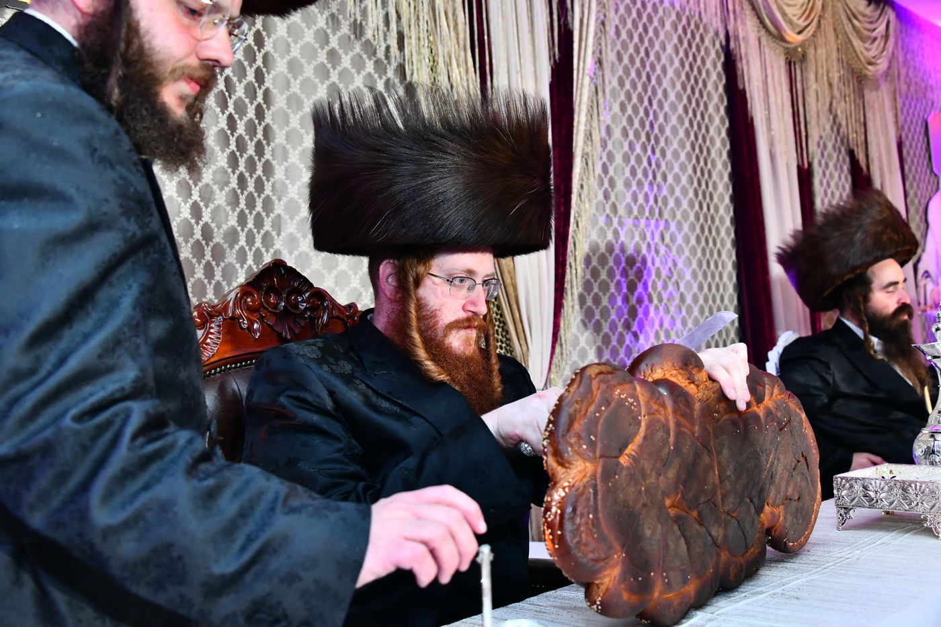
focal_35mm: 40
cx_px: 470
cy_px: 314
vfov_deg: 33.4
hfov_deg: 48.5
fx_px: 1045
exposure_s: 1/160
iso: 2500
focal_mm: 40
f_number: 5.6
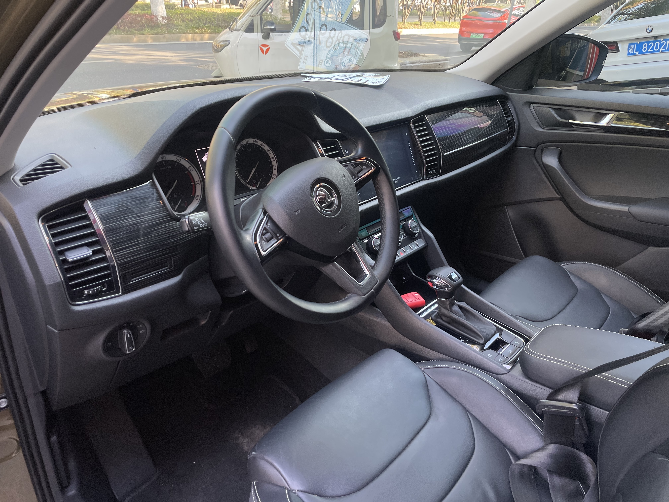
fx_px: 502
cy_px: 251
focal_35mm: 26
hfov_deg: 67.3
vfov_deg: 53.1
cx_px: 334
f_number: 1.6
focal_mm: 4.2
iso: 80
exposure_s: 1/121
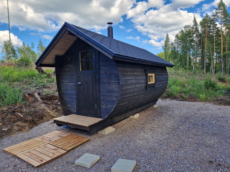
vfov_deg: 58.9
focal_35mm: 23
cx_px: 115
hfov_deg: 73.9
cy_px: 86
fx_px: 153
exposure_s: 1/552
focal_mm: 5.4
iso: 50
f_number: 1.8
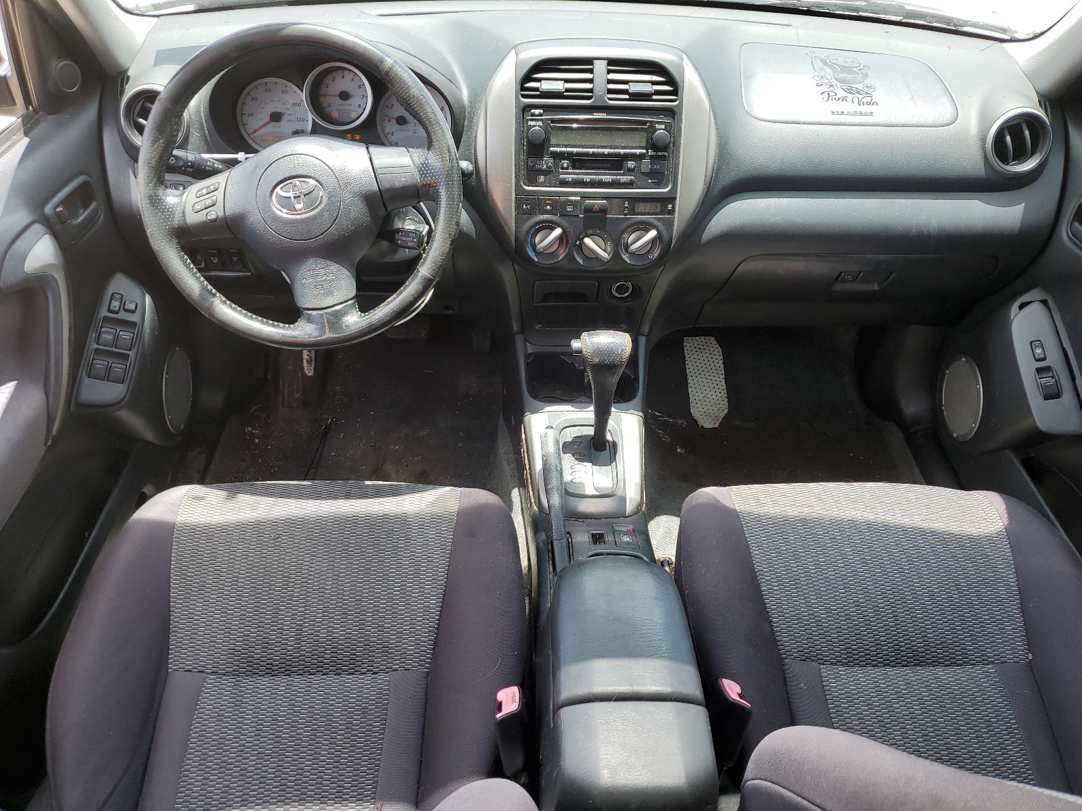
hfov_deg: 67.3
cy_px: 406
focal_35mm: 26
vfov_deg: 53.1
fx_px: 813
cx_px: 541
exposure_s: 1/435
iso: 50
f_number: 1.5
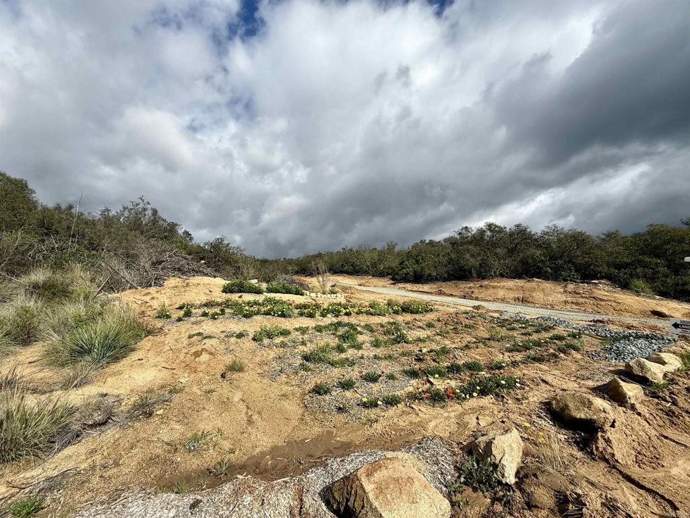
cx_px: 345
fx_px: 279
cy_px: 259
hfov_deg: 102.1
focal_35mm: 14
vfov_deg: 85.7
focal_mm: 2.22
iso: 50
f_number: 2.2
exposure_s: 1/2841
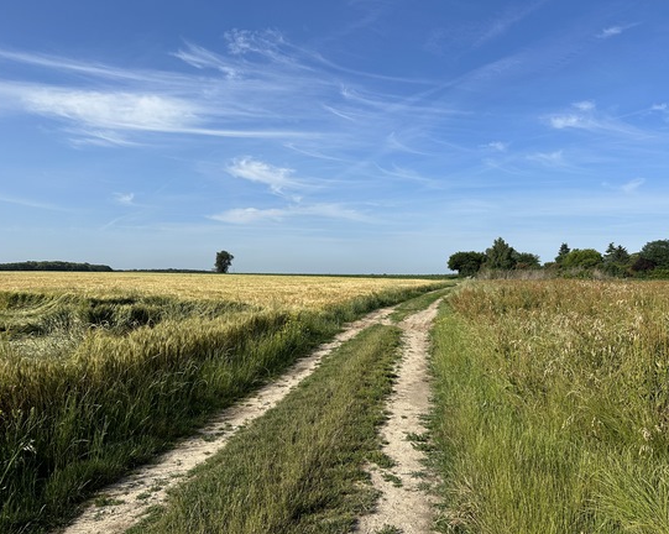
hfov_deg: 66.0
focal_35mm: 26
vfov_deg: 54.9
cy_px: 268
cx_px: 357
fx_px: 514
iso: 80
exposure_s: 1/5525
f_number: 1.78
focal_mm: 6.86
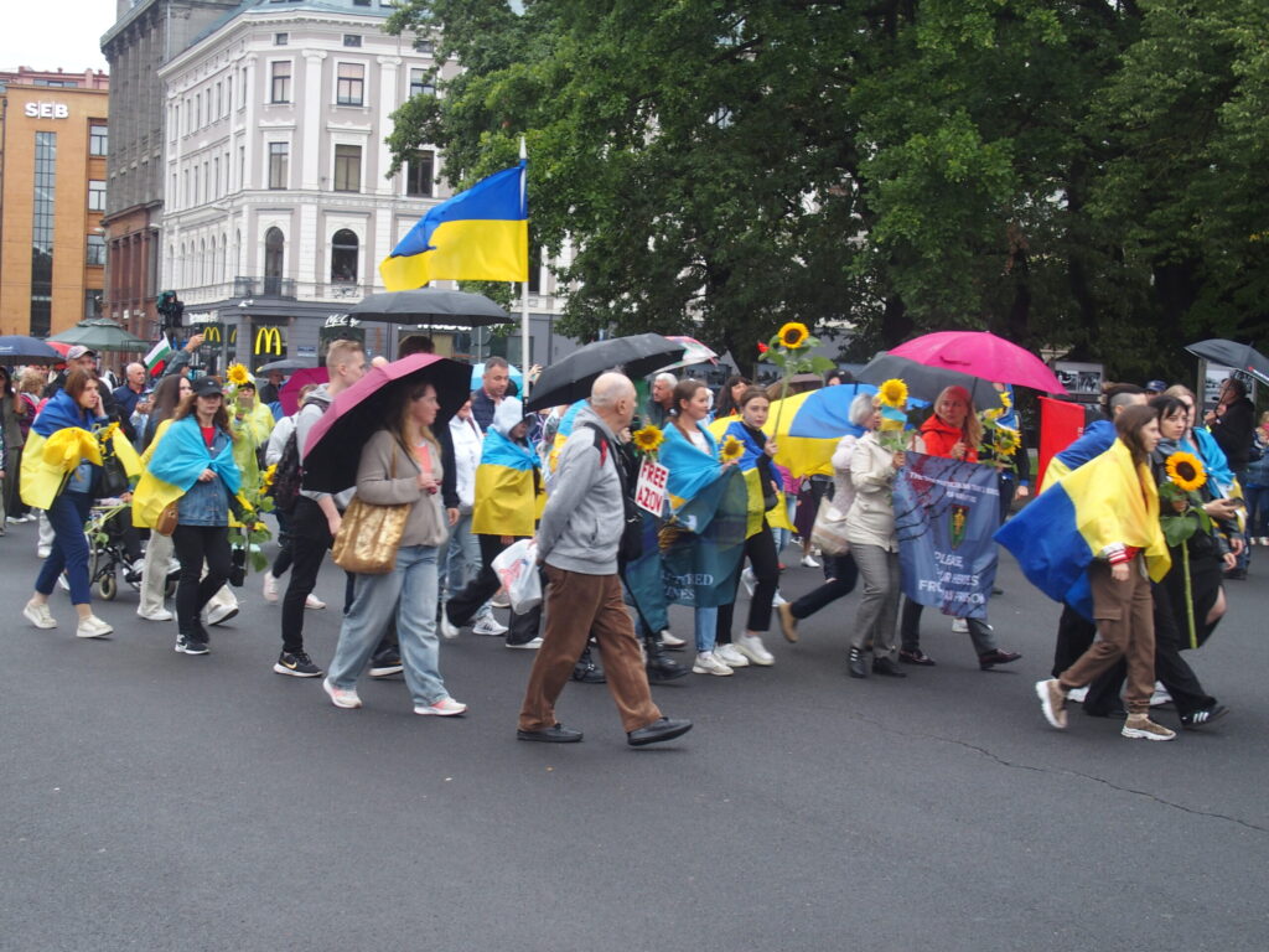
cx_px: 634
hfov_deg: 33.8
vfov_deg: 25.7
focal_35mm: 57
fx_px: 2090
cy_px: 476
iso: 125
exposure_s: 1/100
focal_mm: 12
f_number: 2.8
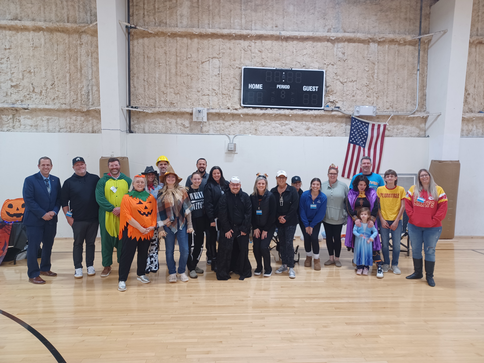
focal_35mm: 25
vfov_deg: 54.9
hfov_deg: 69.4
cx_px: 242
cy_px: 182
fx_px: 350
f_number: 1.8
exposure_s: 1/30
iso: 320
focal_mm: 4.6
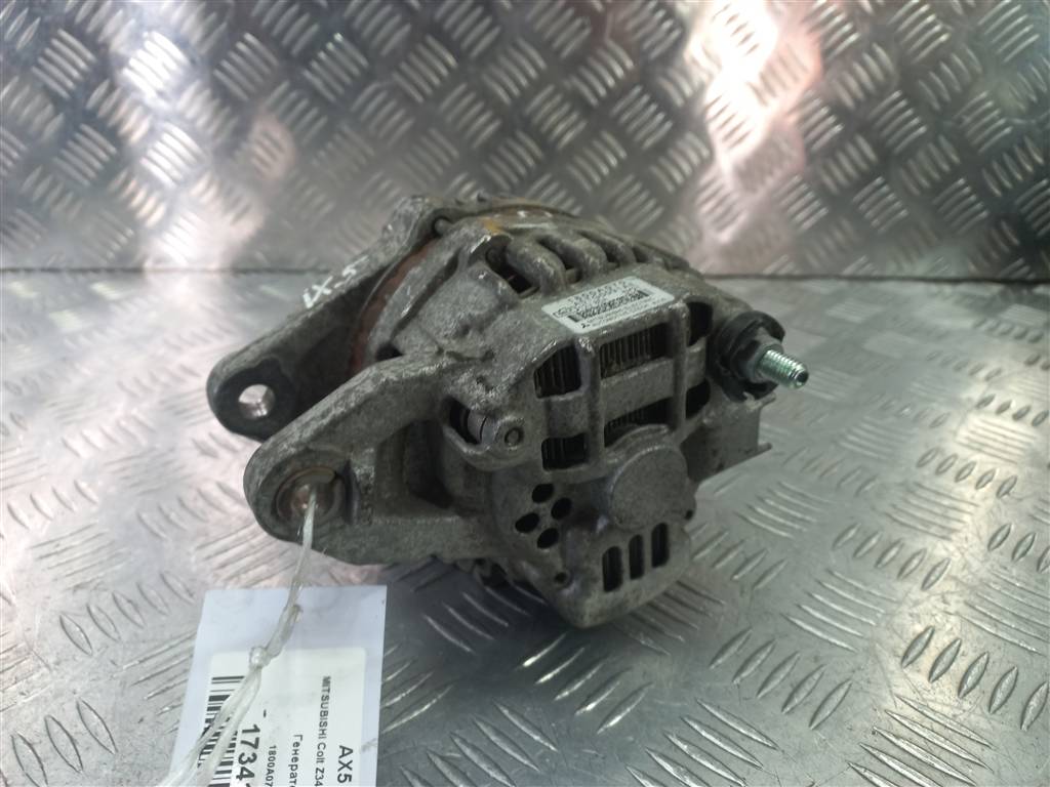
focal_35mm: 25
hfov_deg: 69.4
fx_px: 758
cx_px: 525
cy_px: 394
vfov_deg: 54.9
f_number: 1.8
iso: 64
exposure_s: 1/50
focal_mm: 4.6
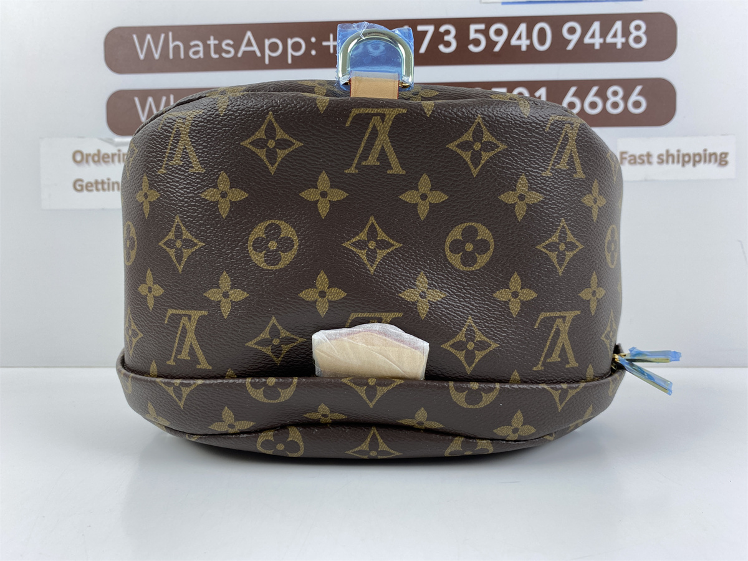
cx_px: 374
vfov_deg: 53.1
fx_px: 562
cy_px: 280
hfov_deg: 67.3
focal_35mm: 26
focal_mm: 4.25
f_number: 1.8
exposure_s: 1/100
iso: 40
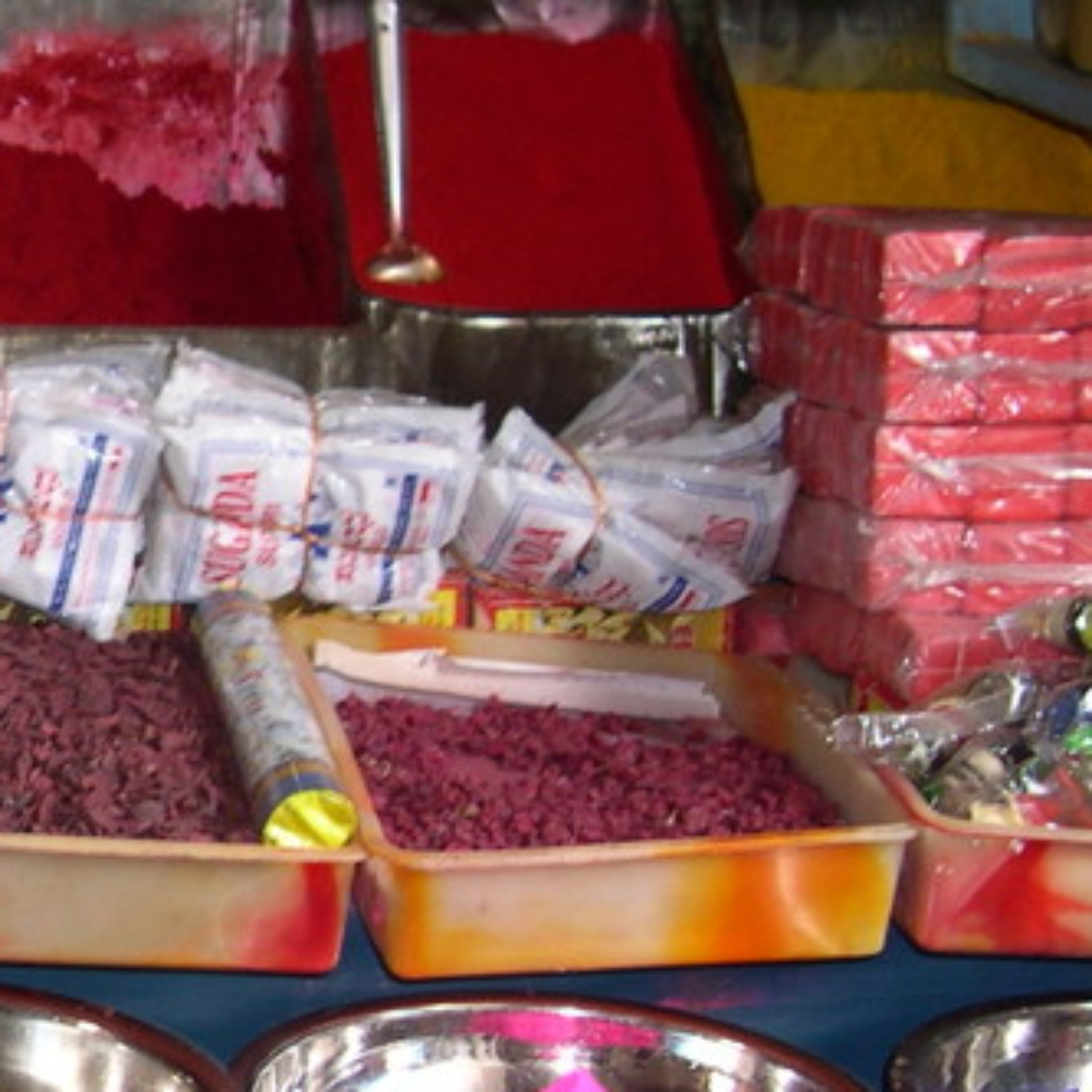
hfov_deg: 16.3
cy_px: 731
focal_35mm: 101
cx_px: -344
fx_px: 3605
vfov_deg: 17.2
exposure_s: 1/30
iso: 100
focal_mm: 8
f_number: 2.8
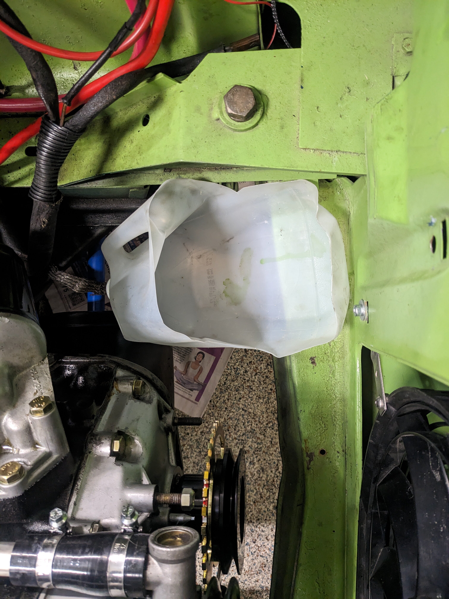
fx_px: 467
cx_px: 224
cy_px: 300
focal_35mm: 27
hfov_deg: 51.4
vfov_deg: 65.3
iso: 217
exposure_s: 1/24
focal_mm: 4.38
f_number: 1.73
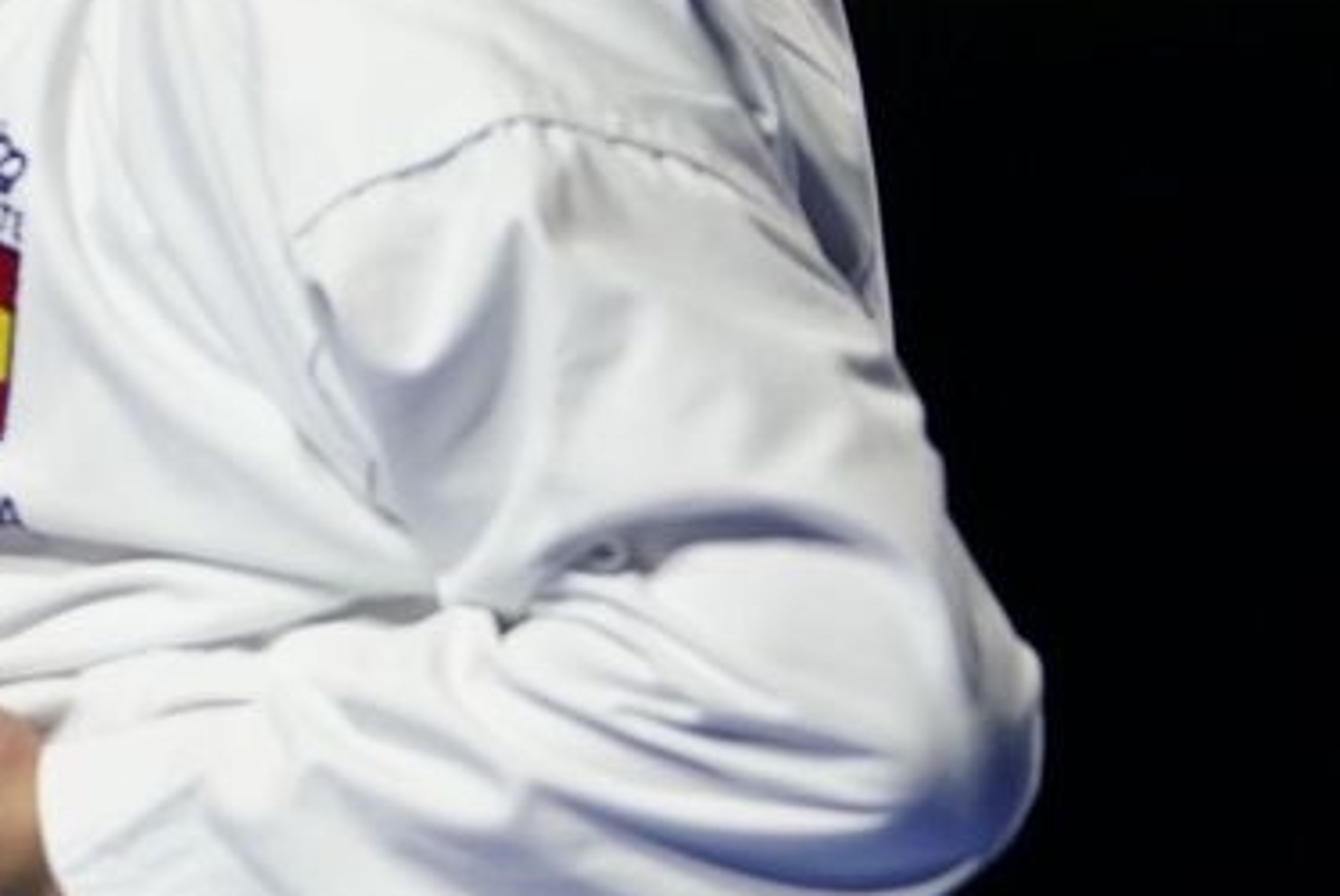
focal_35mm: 707
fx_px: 26336
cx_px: -1845
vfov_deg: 1.9
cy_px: 319
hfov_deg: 2.9
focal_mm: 147
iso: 500
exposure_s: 1/500
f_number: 2.8
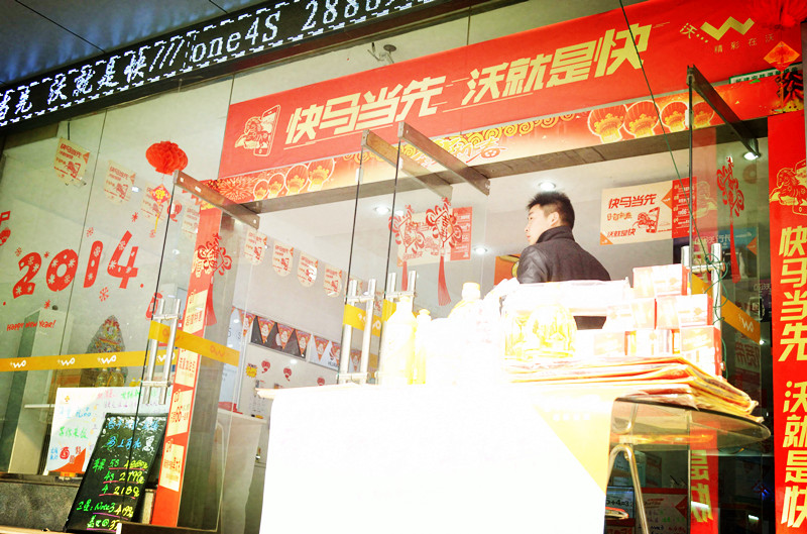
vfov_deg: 31.7
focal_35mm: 42
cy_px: 267
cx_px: 404
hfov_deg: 46.5
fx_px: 939
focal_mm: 28
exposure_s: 1/100
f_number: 8
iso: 800
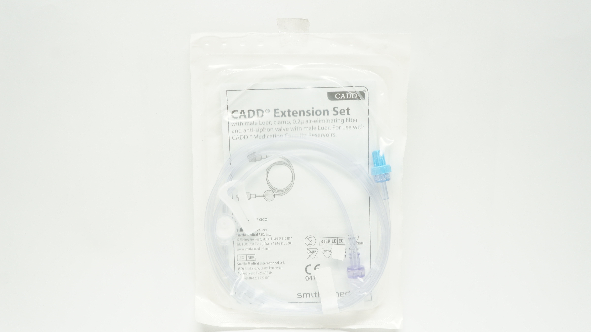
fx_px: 501
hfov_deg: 61.0
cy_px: 182
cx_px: 300
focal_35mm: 32
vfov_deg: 36.6
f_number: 7.1
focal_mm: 20
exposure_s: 1/30
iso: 400
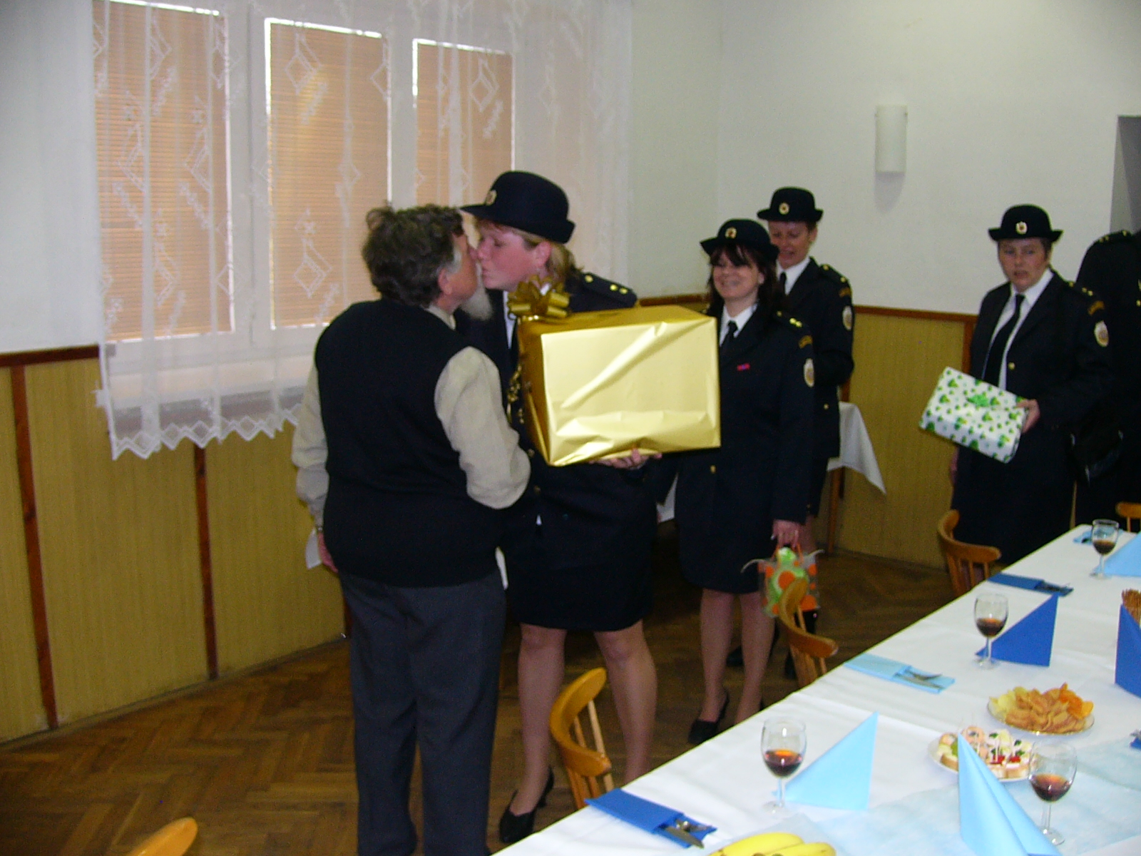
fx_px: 1154
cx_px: 570
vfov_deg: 40.7
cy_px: 428
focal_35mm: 35
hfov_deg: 52.6
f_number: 2.8
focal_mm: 4.6
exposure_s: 1/30
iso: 100
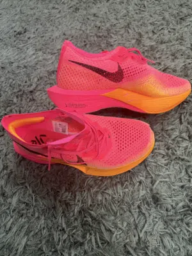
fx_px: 177
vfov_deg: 71.6
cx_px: 96
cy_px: 128
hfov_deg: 56.8
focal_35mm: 24
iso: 640
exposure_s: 1/60
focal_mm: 6.76
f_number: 1.78
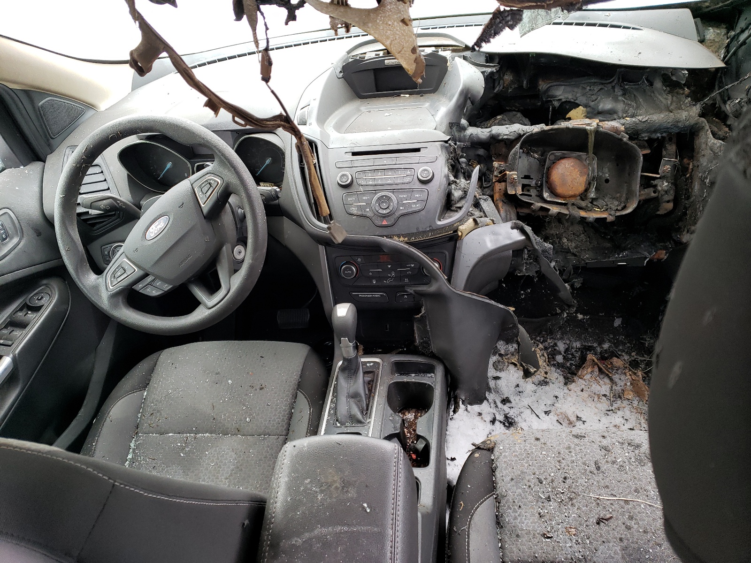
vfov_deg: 53.1
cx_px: 376
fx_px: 564
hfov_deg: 67.3
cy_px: 282
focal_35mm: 26
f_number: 1.5
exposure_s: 1/60.2
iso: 83
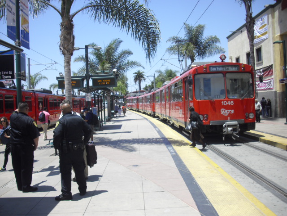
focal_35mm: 38
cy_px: 108
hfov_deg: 49.0
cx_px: 144
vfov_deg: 37.7
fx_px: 315
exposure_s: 1/160
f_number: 8
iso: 100
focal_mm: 6.2
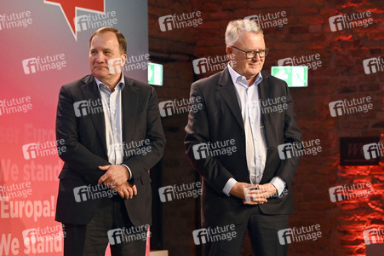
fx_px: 1279
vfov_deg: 11.4
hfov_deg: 17.1
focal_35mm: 120
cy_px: 128
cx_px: 192
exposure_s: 1/250
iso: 5000
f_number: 5
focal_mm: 120
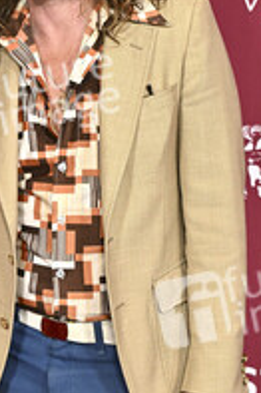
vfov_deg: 15.3
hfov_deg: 10.2
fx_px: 1460
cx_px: 76
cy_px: 201
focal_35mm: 134
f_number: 5
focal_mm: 66
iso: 3200
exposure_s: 1/320
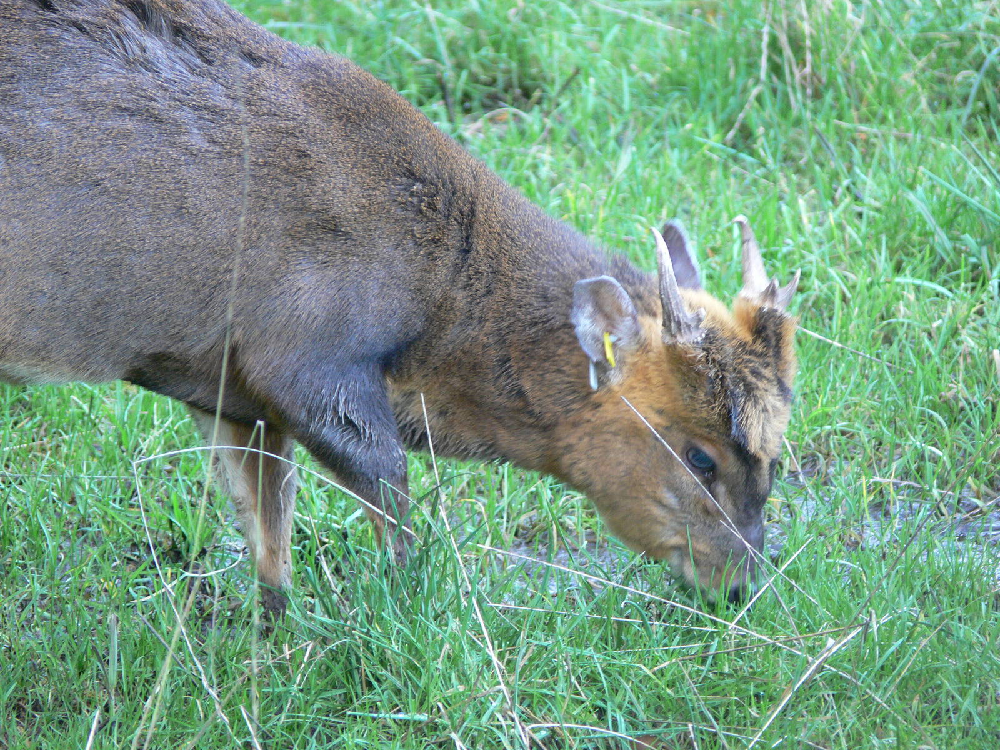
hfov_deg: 5.7
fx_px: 10082
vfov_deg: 4.3
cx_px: 500
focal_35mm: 349
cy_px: 375
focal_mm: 73.8
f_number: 3.6
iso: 200
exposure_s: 1/30
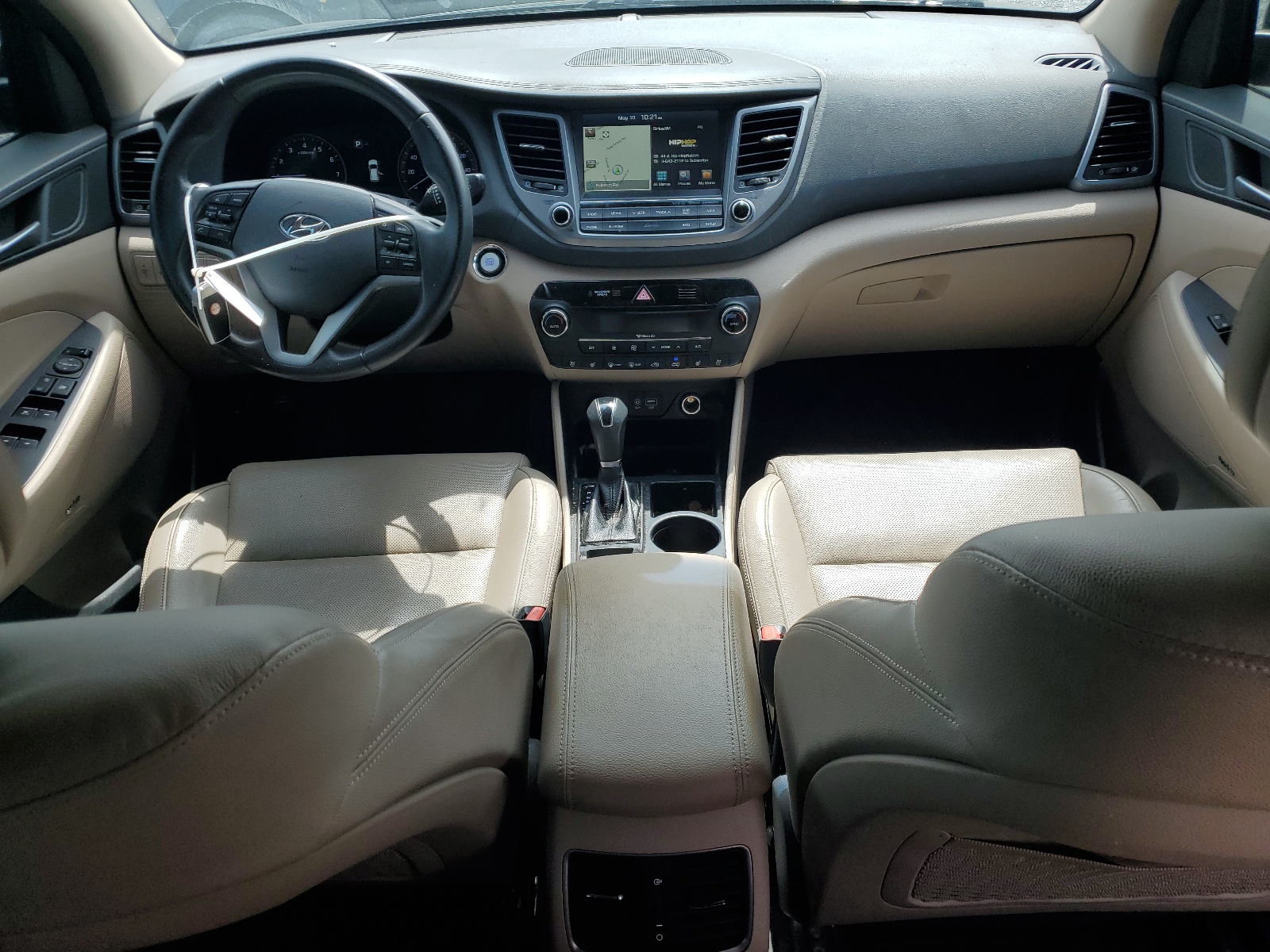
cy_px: 476
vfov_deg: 53.1
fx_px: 954
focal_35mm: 26
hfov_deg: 67.3
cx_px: 635
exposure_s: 1/833
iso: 50
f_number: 1.5
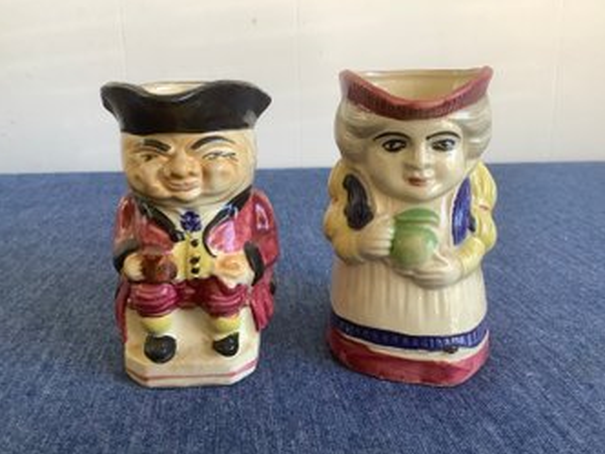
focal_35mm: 32
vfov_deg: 44.2
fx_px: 559
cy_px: 227
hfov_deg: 56.8
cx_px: 294
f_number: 2.4
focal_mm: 3.3
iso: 100
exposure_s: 1/100
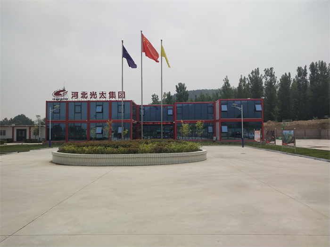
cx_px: 165
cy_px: 124
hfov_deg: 60.0
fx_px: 286
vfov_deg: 46.8
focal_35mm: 30
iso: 50
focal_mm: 3.95
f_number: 1.8
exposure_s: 1/4109
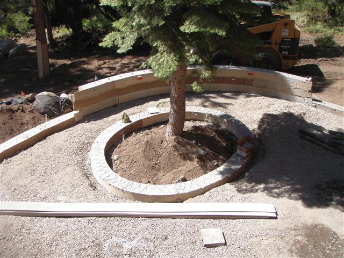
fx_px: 378
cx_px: 172
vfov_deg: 37.7
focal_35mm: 38
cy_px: 129
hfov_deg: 49.0
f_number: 3.5
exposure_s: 1/800
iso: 80
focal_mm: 6.7
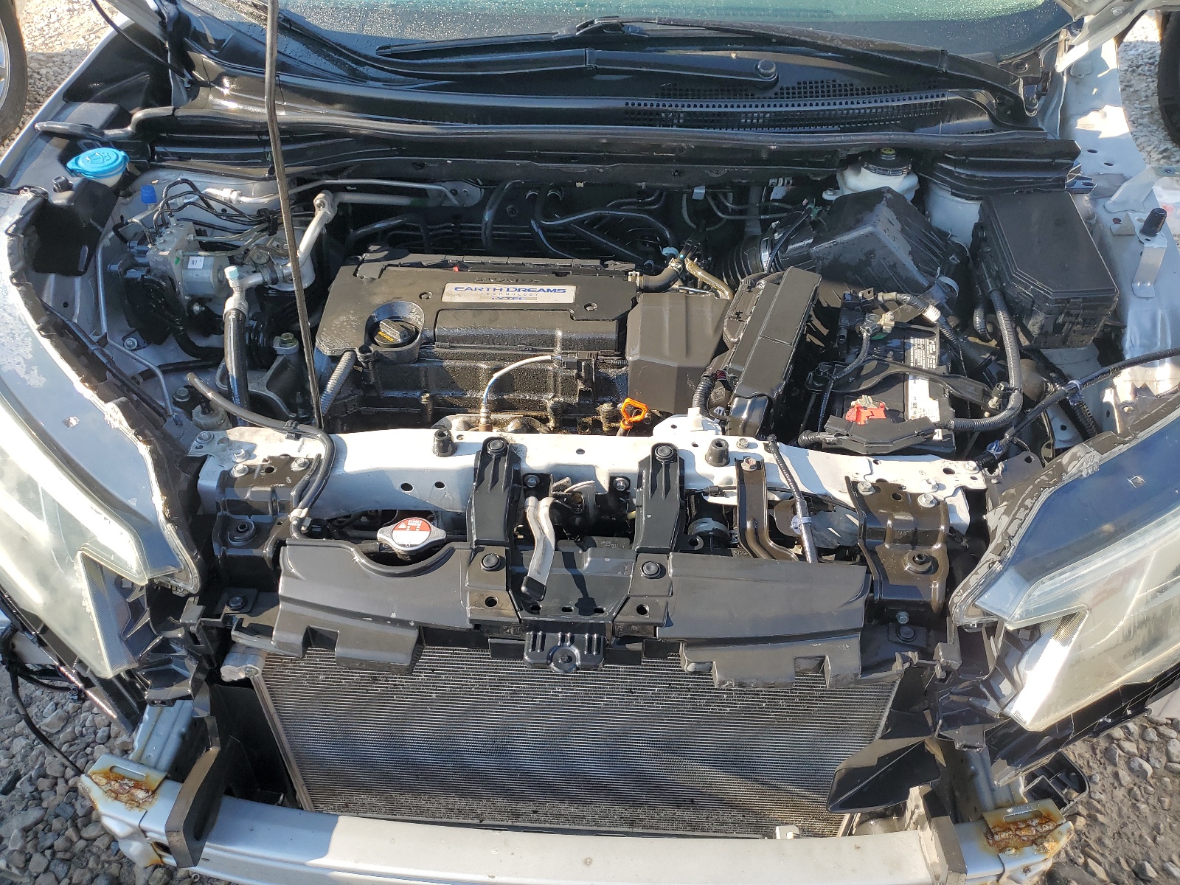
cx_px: 590
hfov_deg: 67.3
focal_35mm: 26
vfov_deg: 53.1
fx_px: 886
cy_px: 442
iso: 50
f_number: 1.5
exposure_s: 1/714
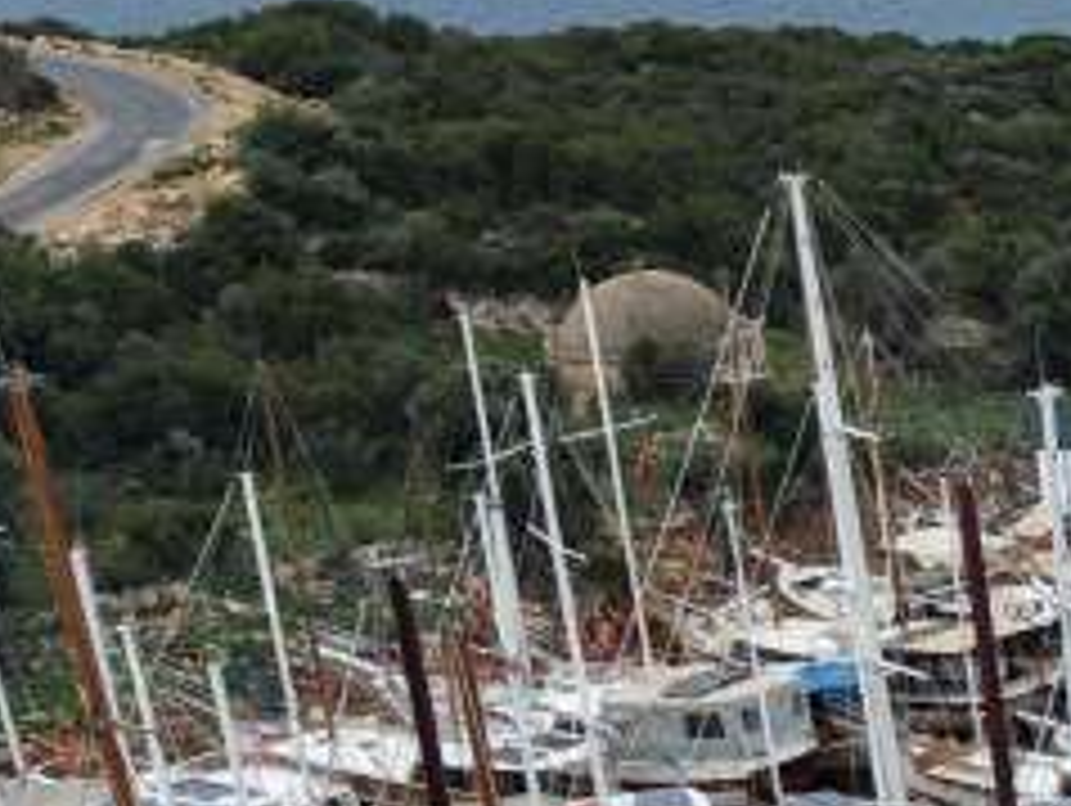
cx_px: 2205
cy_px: 1441
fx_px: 3995
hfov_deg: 13.0
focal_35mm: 129
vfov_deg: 10.8
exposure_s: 1/1250
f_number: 1.8
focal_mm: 8.67
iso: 130
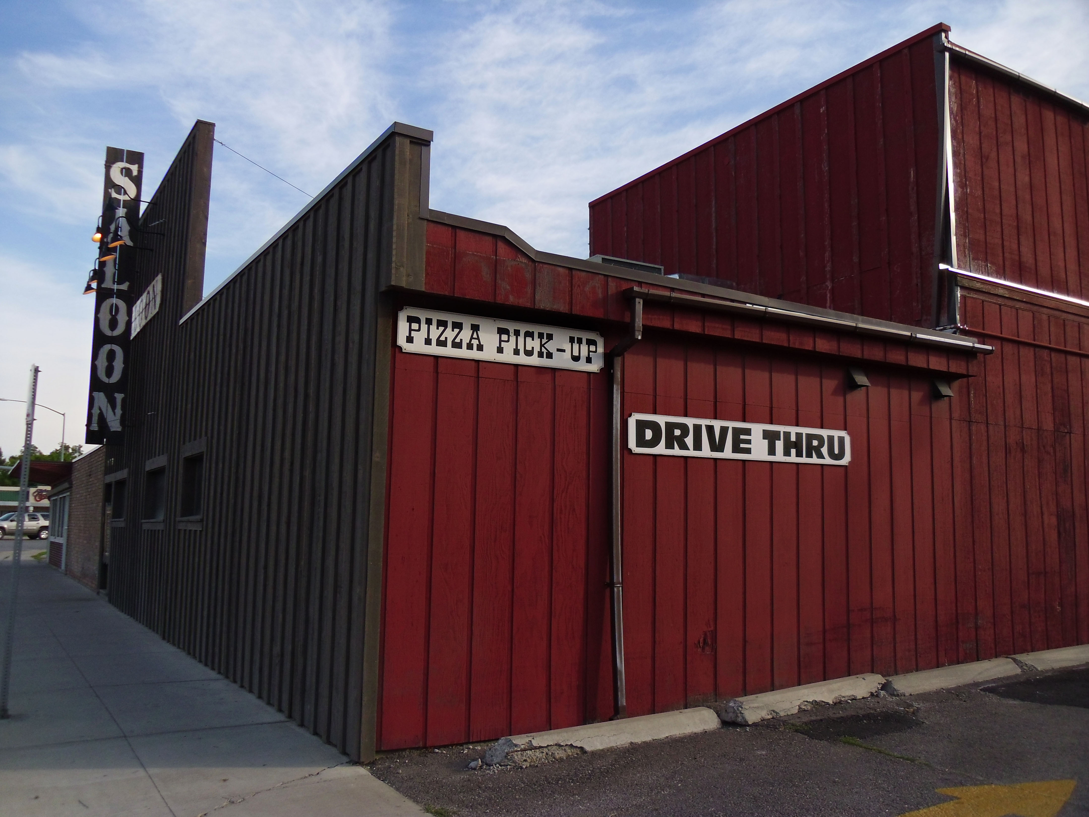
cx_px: 544
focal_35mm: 31
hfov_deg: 58.4
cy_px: 408
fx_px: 975
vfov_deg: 45.4
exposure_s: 1/534
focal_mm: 5.6
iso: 80
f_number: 3.3
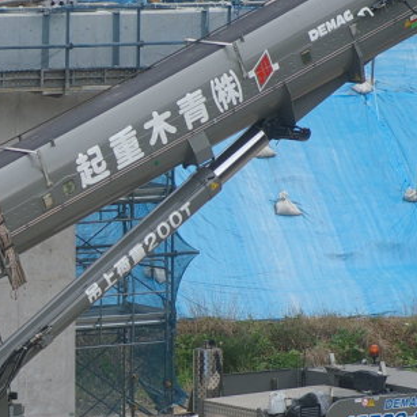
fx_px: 7677
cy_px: 264
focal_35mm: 563
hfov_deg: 3.1
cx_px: 1
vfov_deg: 3.1
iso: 200
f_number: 8
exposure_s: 1/180
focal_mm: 143
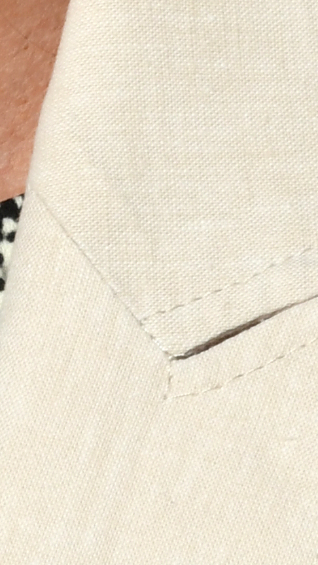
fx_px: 12847
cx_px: -360
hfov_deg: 1.4
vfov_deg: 2.5
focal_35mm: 857
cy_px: -538
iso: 200
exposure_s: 1/60
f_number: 13
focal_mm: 85
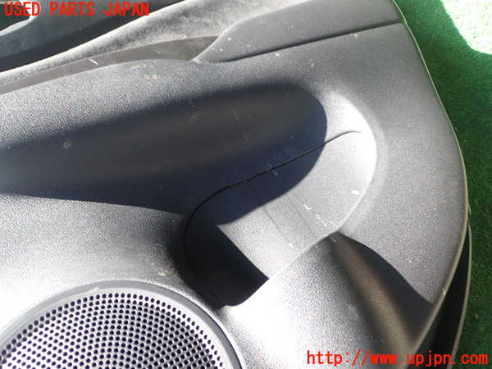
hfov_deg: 51.4
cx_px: 246
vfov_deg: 39.7
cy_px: 184
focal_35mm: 36
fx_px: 512
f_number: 2.5
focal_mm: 6.37
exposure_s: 1/80
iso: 125
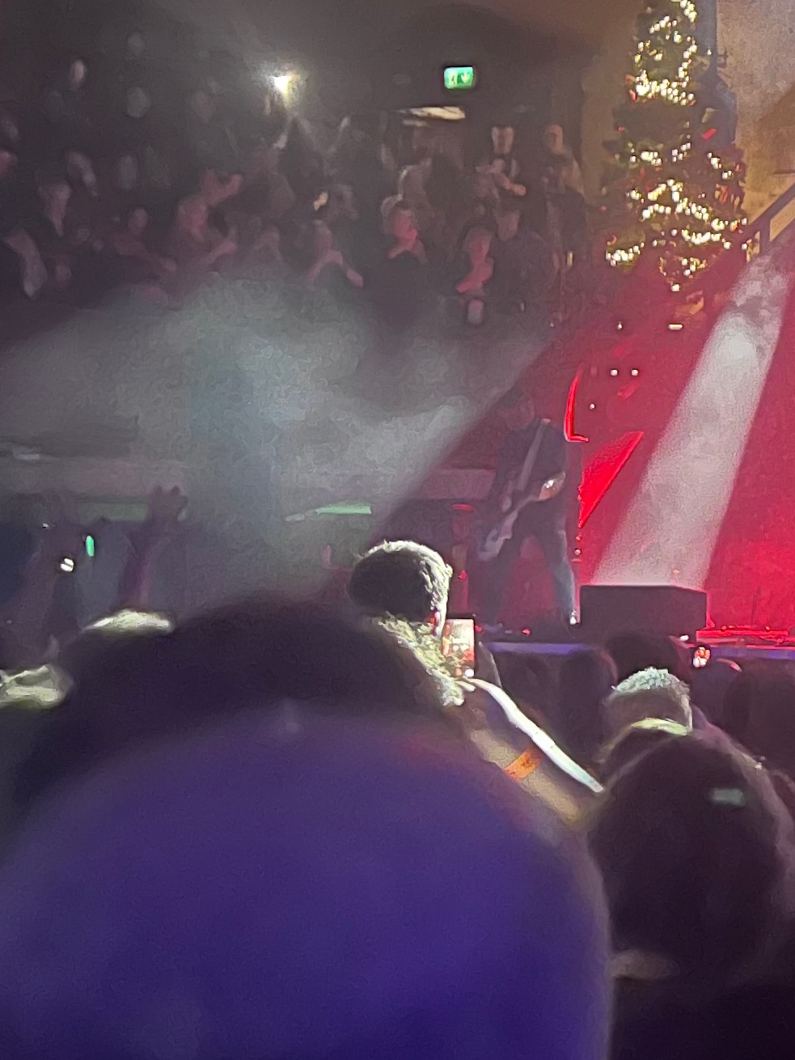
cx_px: 1148
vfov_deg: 24.3
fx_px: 2449
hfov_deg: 16.9
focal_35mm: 80
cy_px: 397
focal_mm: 5.7
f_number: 1.5
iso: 1000
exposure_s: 1/20
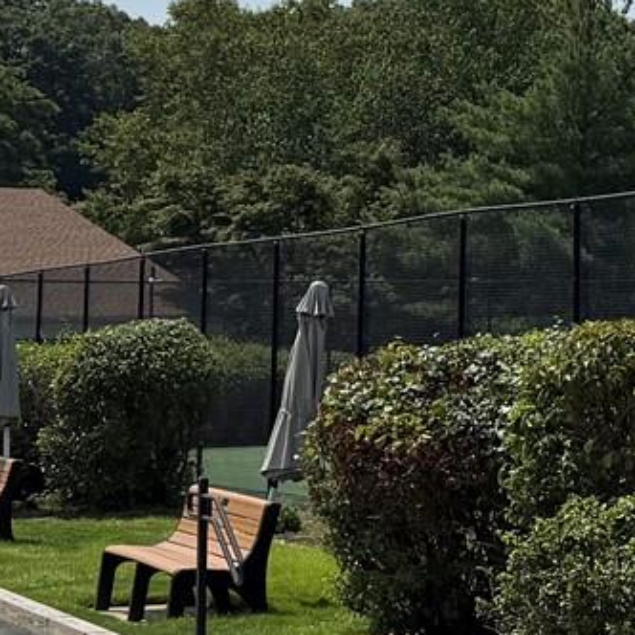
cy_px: 151
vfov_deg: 13.3
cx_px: 931
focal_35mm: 131
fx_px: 2719
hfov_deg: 12.7
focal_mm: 6.76
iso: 80
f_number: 1.78
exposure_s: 1/10309
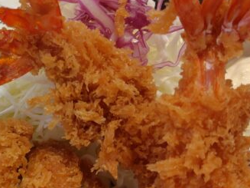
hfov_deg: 19.1
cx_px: -127
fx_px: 650
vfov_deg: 16.4
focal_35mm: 90
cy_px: 115
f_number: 1.9
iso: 174
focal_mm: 5.6
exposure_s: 1/50
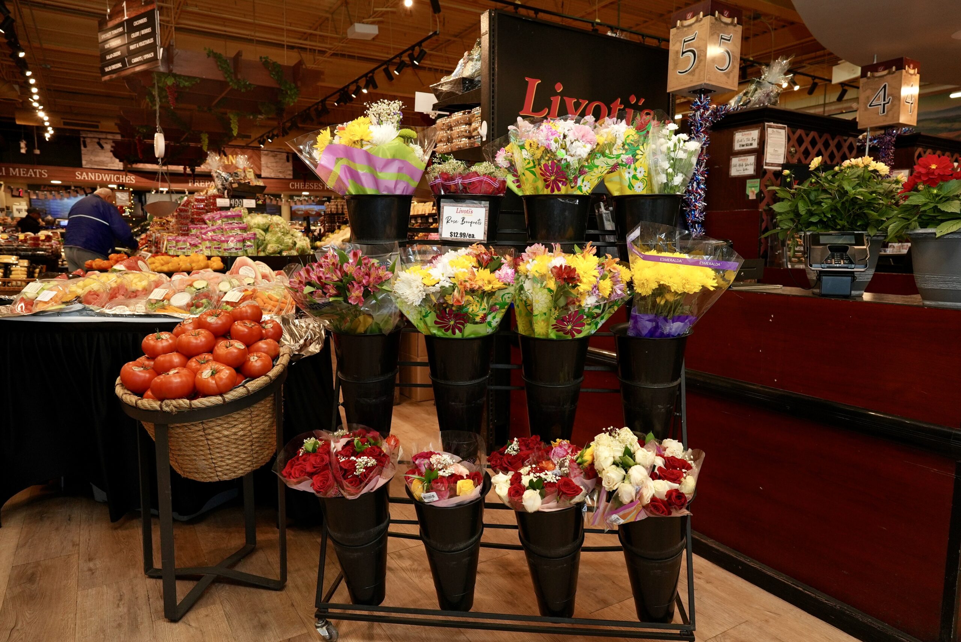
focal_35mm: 24
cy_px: 321
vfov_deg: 53.2
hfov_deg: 73.7
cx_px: 480
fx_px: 641
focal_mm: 24
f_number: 6.3
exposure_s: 1/160
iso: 800
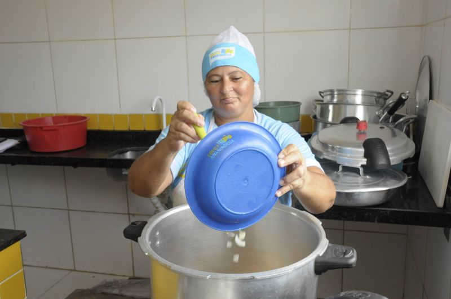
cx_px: 226
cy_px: 150
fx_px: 450
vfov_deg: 36.8
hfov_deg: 53.2
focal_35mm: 36
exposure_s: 1/100
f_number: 10
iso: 1000
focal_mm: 24
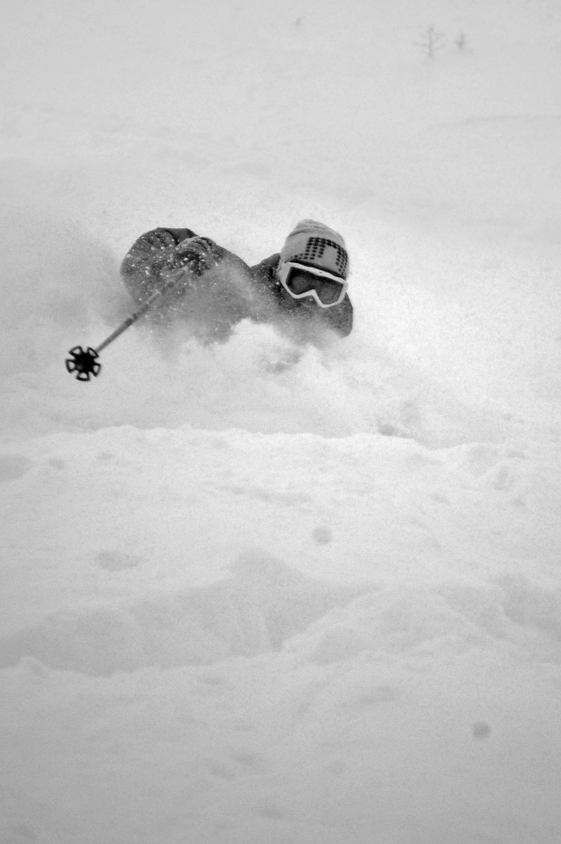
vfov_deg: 9.9
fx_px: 4894
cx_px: 353
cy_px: 345
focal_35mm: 209
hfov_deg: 6.6
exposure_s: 1/640
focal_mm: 102
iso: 800
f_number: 6.3
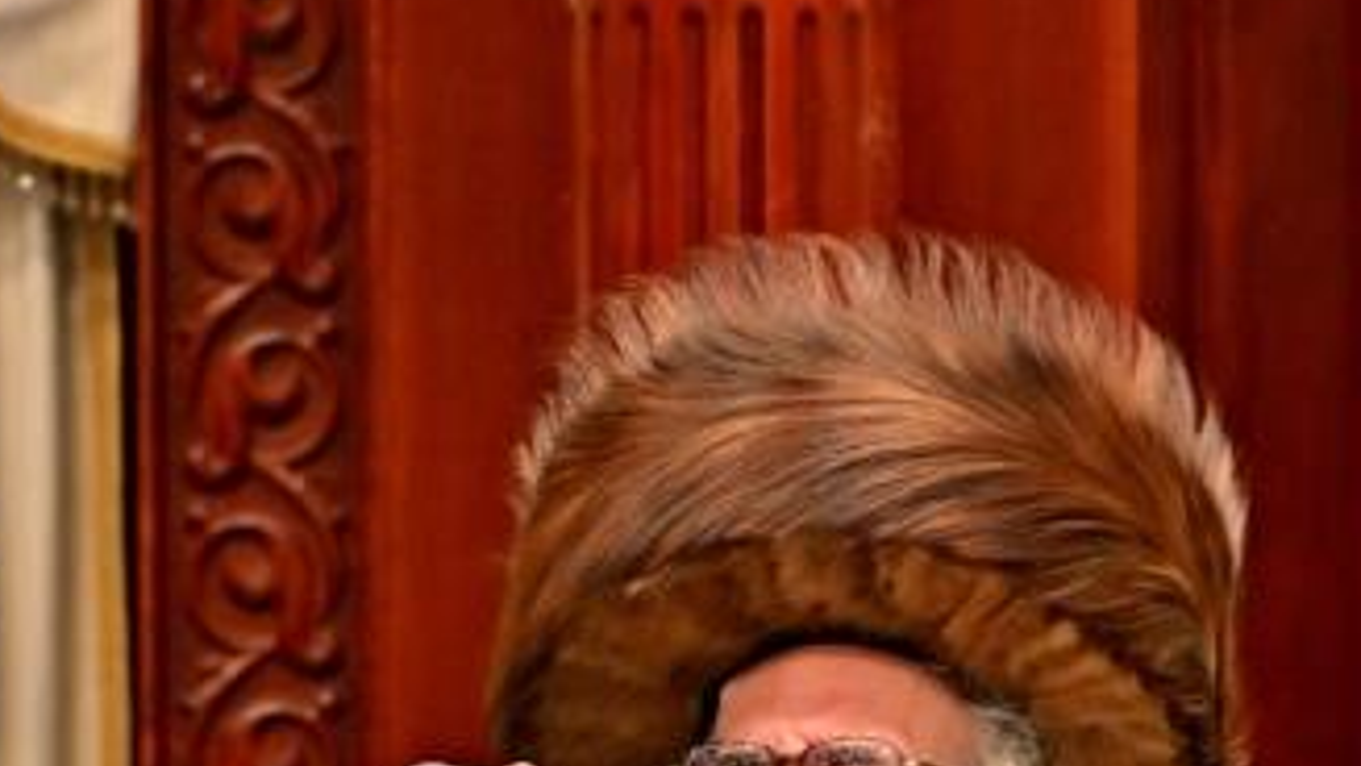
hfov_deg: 2.2
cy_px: 1155
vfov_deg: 1.2
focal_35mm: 983
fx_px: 35478
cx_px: 870
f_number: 2.8
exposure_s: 1/640
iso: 640
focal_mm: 200
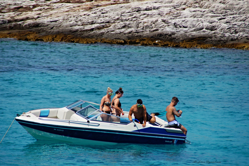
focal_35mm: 300
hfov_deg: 6.9
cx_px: 124
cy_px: 83
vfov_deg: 4.6
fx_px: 2076
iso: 100
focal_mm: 200
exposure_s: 1/800
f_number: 6.3
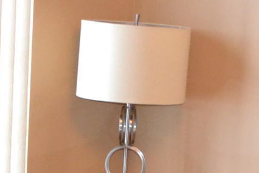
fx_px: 1367
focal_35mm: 190
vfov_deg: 7.1
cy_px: 277
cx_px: 60
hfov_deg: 10.8
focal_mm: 18
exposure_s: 1/60
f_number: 3.5
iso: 1600
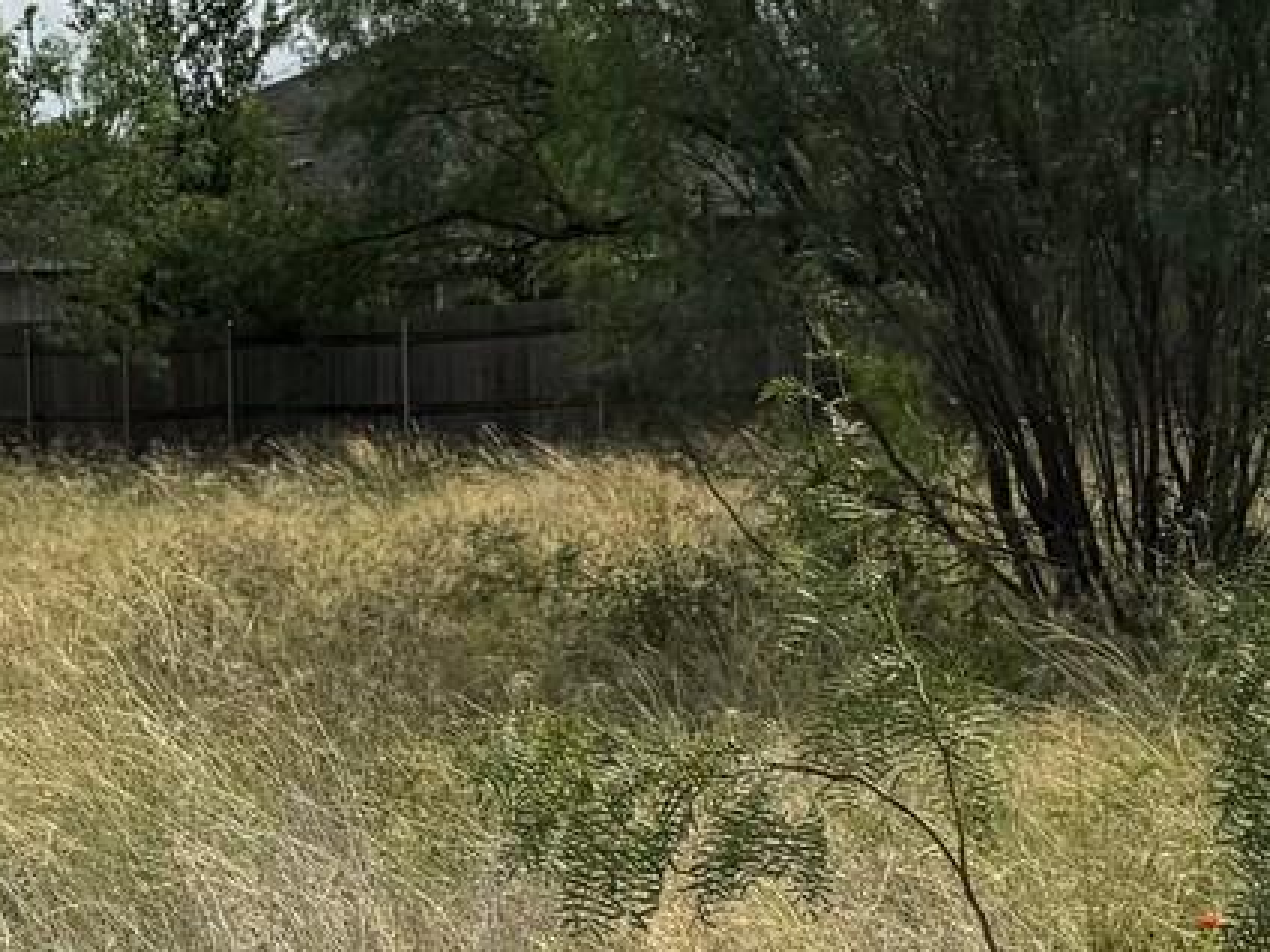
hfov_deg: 17.0
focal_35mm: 116
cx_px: 611
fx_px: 4256
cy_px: 832
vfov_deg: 12.7
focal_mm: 6.76
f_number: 1.78
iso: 80
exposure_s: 1/8130
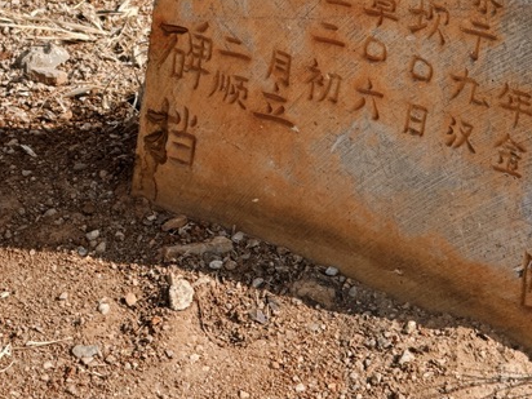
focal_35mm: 298
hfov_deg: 6.6
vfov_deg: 5.0
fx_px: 4580
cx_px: 346
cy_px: -31
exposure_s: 1/1130
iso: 50
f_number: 2.8
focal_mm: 15.66
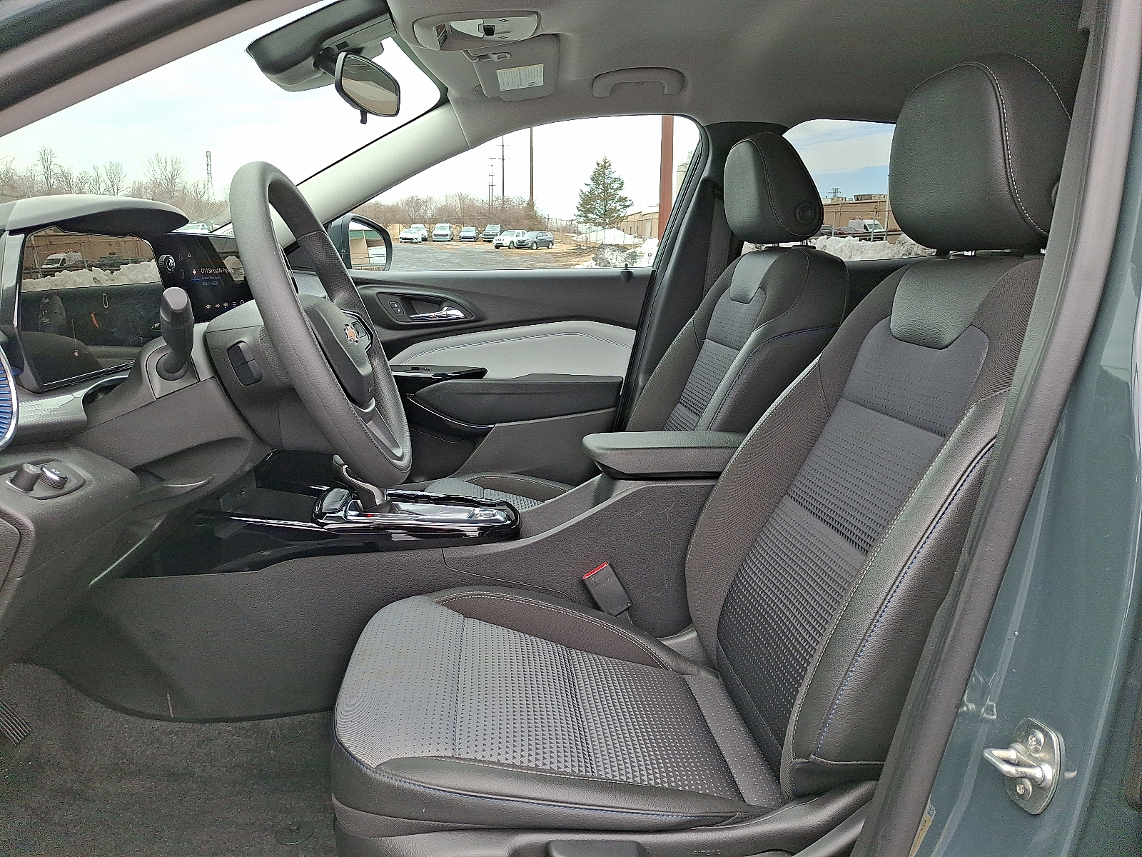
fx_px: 825
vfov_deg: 54.9
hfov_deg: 69.4
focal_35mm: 25
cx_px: 571
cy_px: 428
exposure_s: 1/333
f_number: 1.8
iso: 30
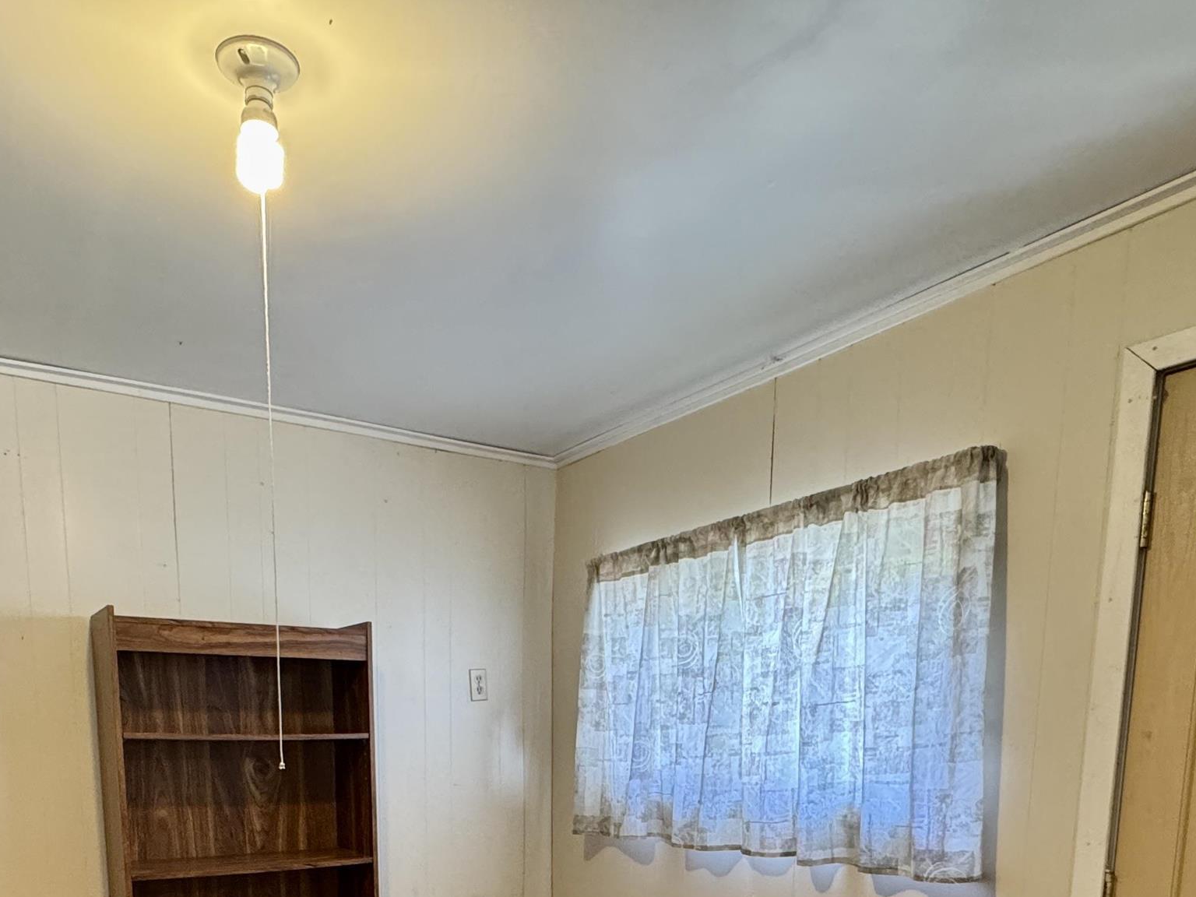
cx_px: 529
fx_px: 967
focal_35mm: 28
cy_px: 883
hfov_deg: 63.3
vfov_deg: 43.2
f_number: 2.2
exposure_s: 1/120
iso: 320
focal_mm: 2.22
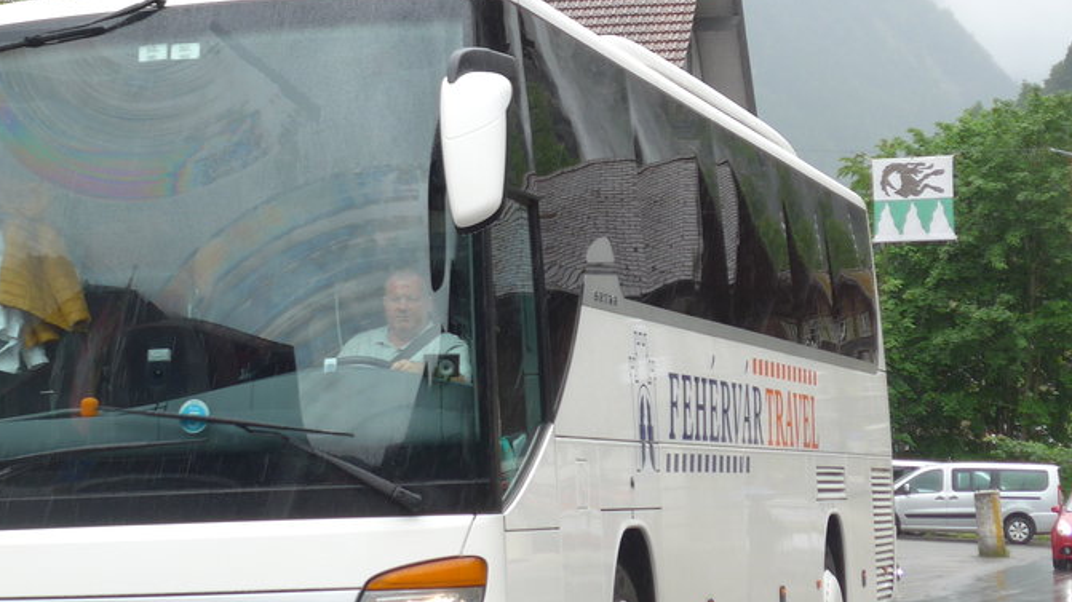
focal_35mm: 115
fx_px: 3268
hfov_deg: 18.3
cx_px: 115
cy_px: 225
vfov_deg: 10.5
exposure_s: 1/200
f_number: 3.5
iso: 80
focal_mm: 12
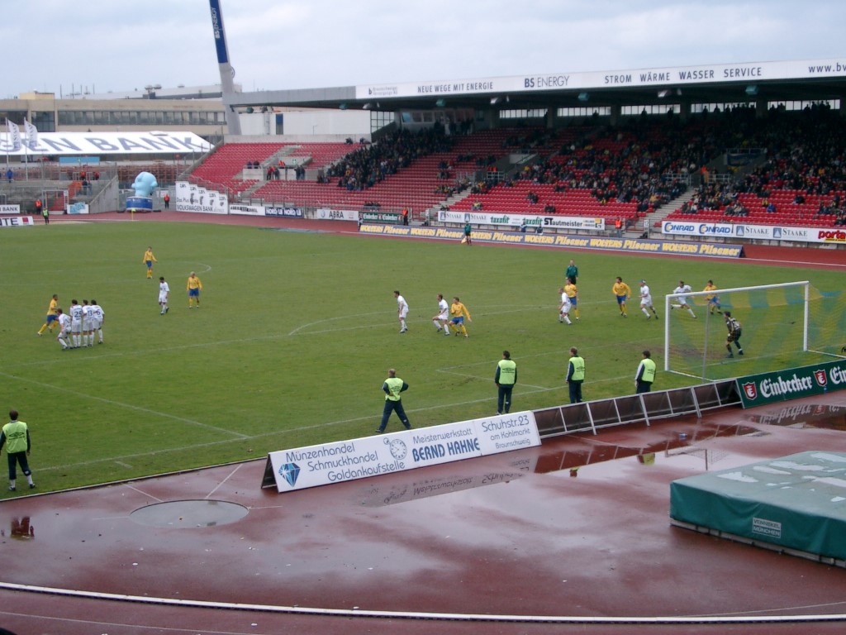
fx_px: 1515
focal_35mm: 62
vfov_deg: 23.7
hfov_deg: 31.2
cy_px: 318
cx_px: 423
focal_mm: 12.6
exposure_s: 1/160
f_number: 3.4
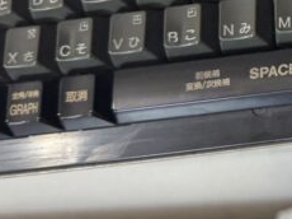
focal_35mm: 107
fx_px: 902
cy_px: -10
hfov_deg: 16.3
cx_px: 474
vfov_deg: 13.6
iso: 125
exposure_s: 1/50
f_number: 1.78
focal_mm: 6.76
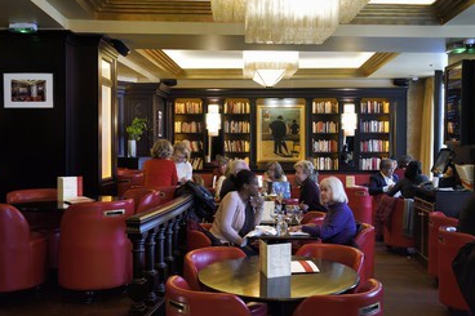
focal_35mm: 40
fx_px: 528
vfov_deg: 33.4
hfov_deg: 48.4
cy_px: 155
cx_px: 257
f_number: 7.1
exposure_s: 1/8
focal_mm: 35
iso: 800
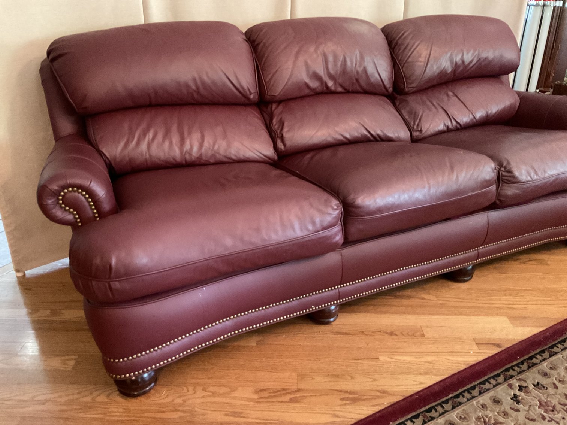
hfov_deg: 61.7
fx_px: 475
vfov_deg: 48.2
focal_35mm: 29
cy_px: 212
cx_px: 284
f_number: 1.8
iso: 500
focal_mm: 3
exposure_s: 1/30
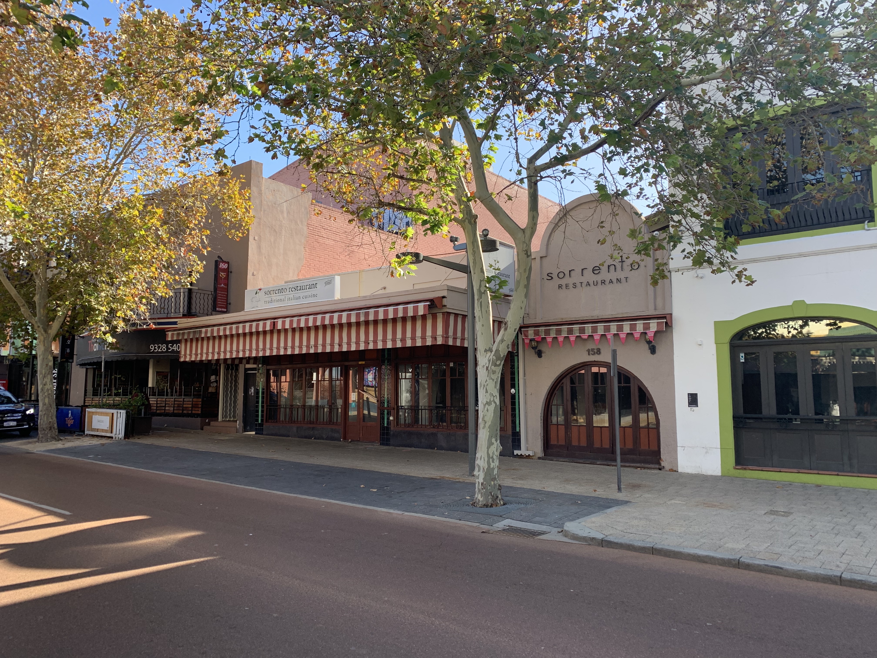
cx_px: 438
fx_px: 659
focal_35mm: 26
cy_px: 329
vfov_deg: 53.1
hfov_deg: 67.3
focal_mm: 4.25
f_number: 1.8
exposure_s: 1/323
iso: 25
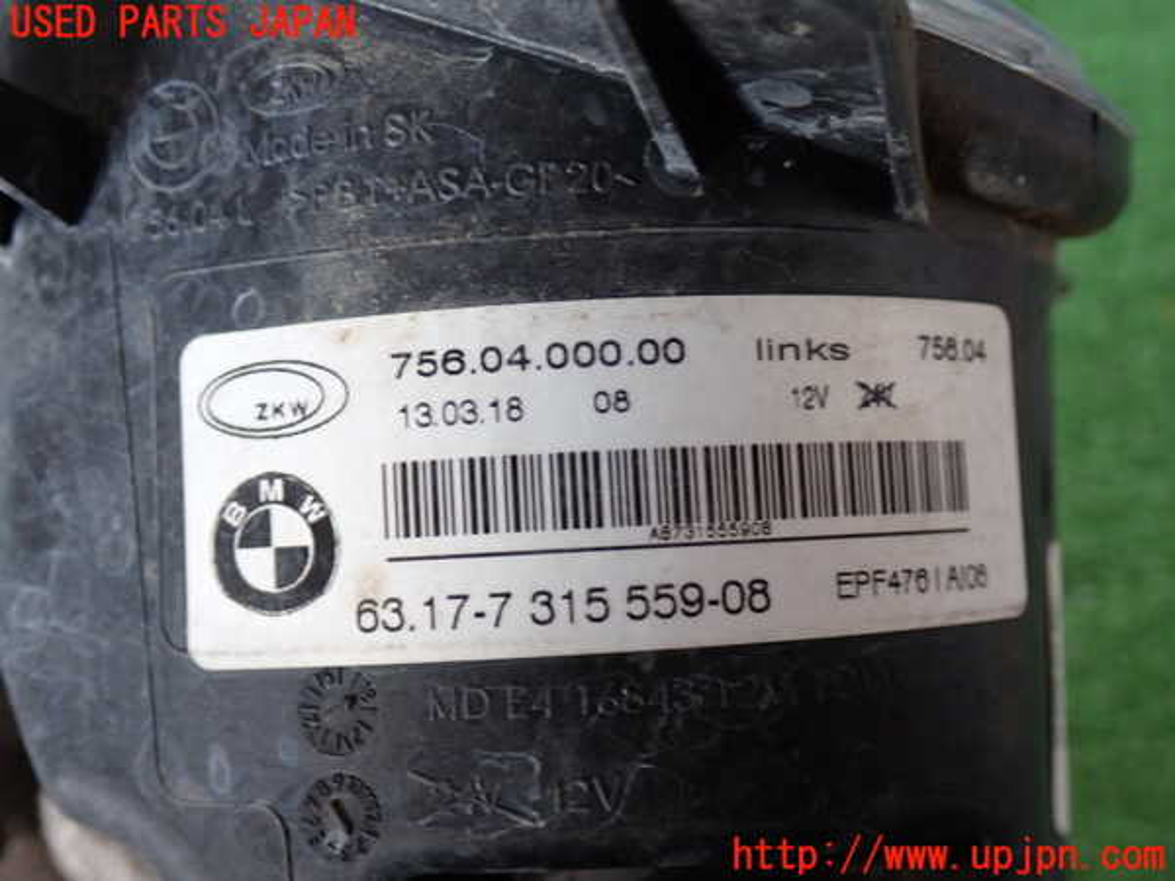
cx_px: 588
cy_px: 440
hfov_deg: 45.8
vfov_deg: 35.1
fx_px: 1392
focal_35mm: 41
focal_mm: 7.31
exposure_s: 1/40
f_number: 2.8
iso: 250
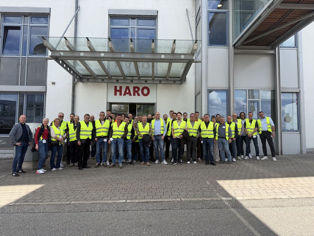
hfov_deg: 71.6
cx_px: 157
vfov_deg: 56.8
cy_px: 118
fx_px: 218
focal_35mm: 24
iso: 80
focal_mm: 6.76
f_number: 1.78
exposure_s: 1/2703
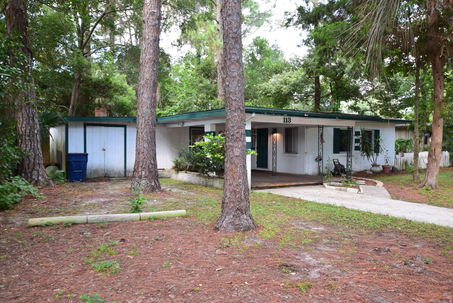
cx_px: 226
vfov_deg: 43.7
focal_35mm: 30
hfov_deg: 61.9
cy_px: 152
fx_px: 378
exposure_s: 1/60
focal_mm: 20
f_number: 8
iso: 560
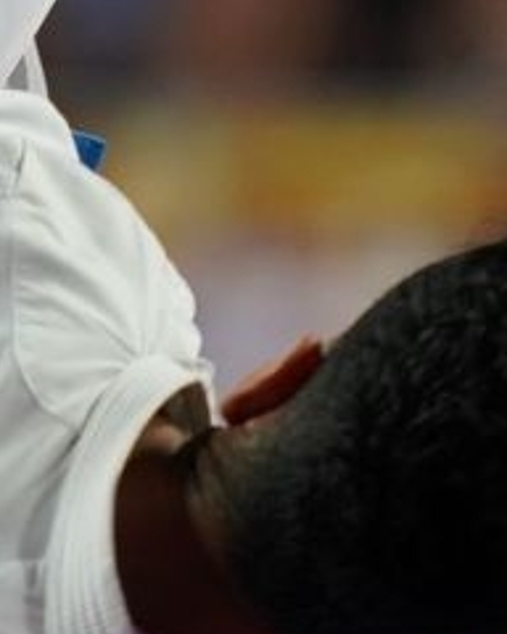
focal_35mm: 2818
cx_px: -327
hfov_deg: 0.5
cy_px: -367
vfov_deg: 0.7
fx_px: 52856
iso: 1250
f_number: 2.8
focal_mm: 400
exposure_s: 1/1000
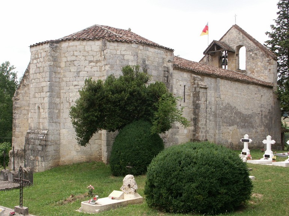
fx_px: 401
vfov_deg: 30.3
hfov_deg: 39.7
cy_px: 104
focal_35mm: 48
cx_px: 150
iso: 100
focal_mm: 11.91
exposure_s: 1/180
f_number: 6.7
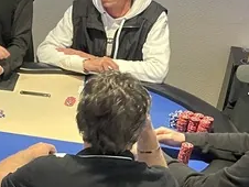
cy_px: 128
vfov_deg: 16.1
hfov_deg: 20.0
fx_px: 662
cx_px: -51
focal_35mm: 92
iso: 640
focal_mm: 4.2
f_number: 1.6
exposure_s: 1/37
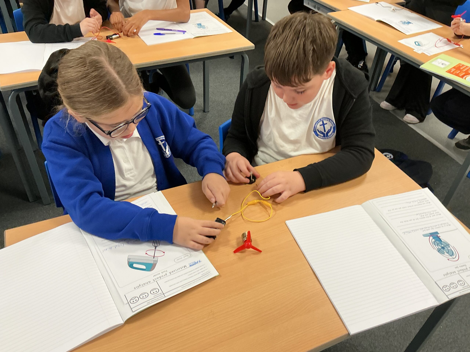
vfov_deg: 48.2
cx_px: 235
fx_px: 394
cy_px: 176
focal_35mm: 29
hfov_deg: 61.7
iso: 100
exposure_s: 1/60
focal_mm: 3
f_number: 1.8
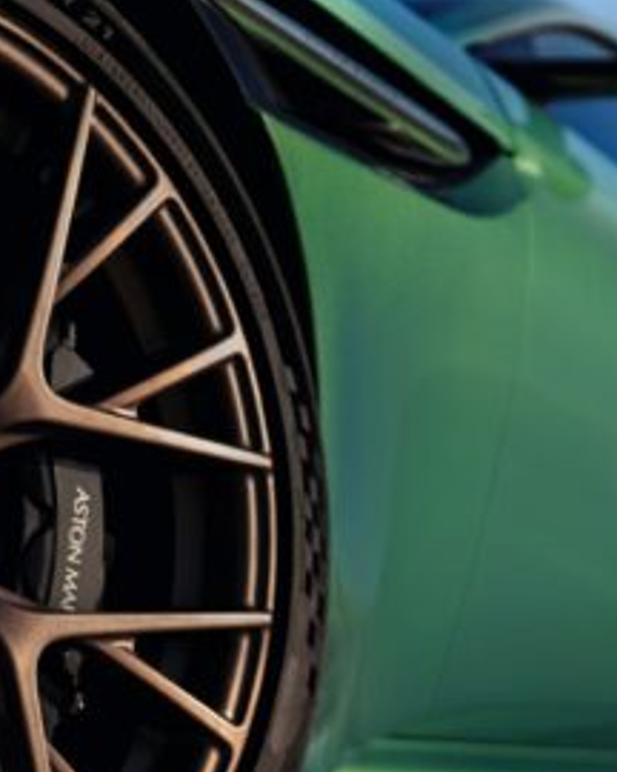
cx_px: 177
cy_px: 406
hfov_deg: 14.9
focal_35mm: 103
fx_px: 2351
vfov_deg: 18.6
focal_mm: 47
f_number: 2.8
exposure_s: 1/2500
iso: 100
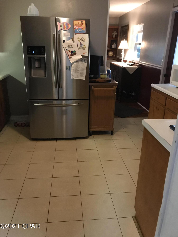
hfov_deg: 49.7
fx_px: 192
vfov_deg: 63.4
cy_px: 118
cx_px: 89
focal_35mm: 28
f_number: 1.8
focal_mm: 3.99
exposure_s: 1/5
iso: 80
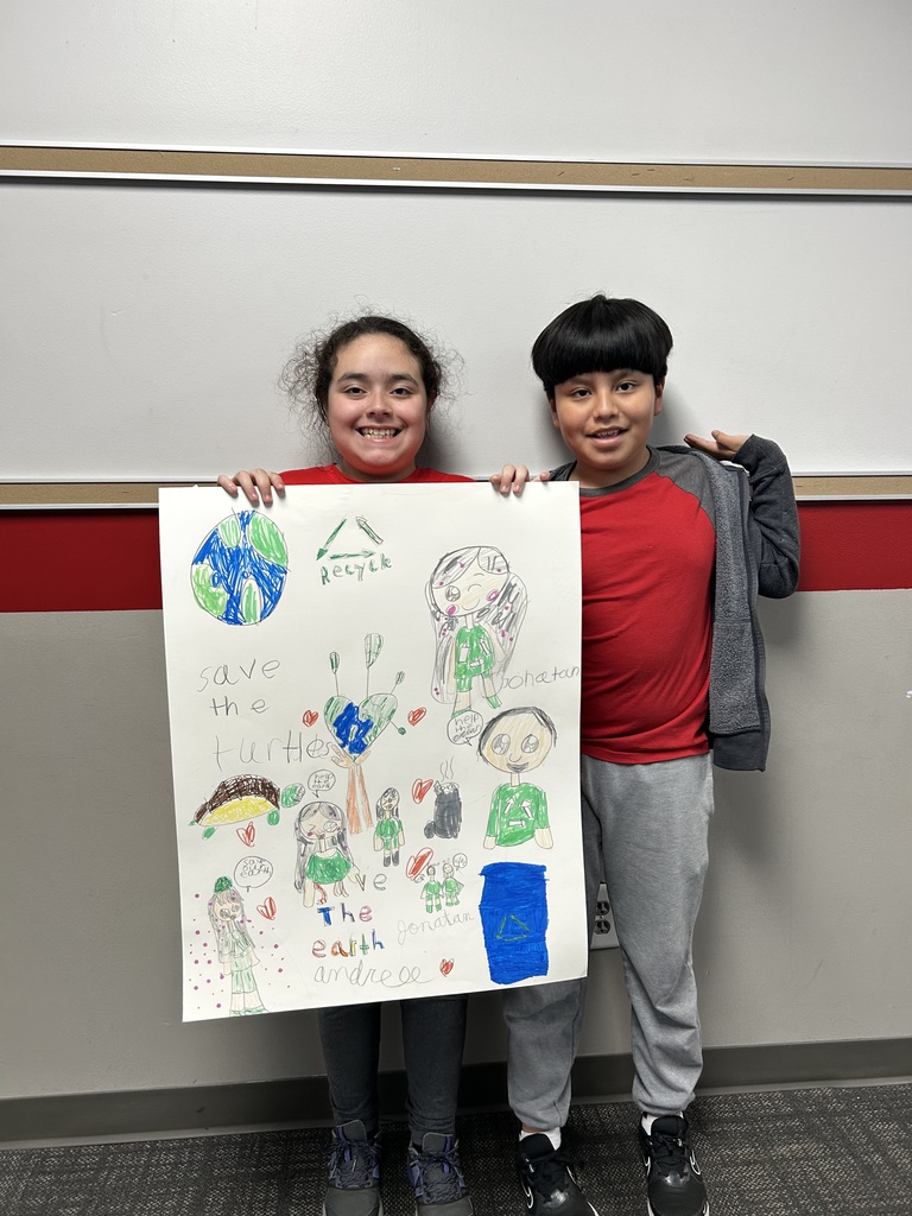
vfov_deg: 67.3
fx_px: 913
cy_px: 608
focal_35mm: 26
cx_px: 456
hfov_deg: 53.1
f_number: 1.5
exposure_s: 1/60
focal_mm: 5.7
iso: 80
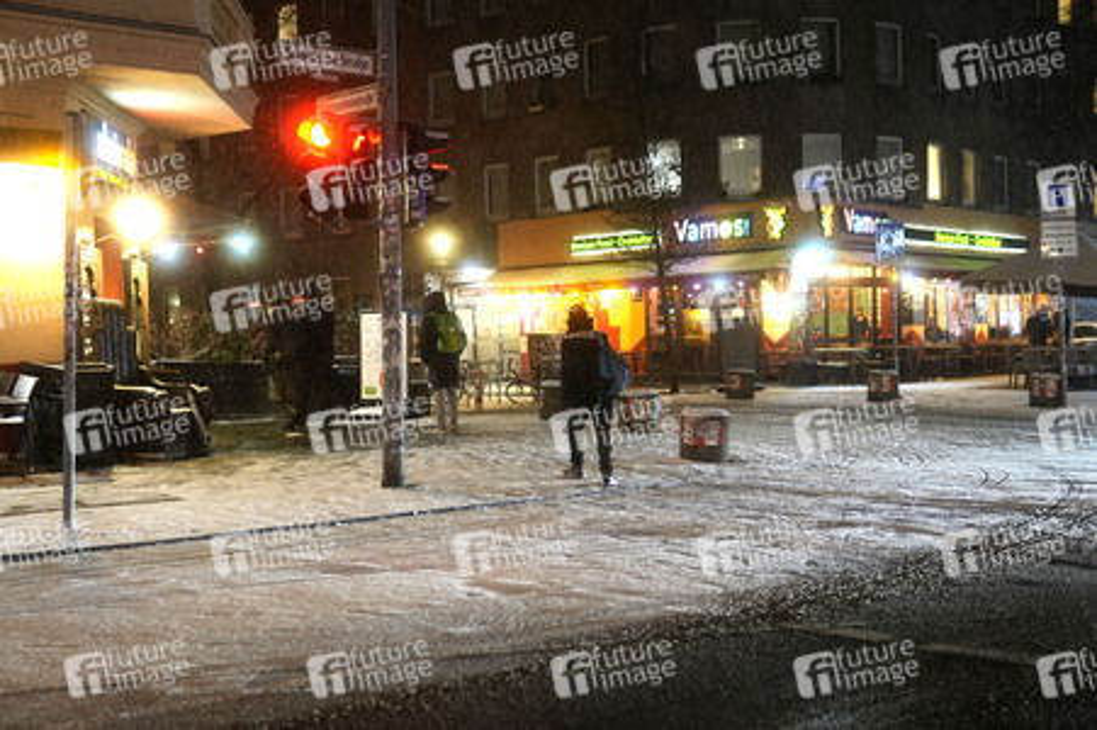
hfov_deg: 43.6
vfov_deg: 29.8
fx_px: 1370
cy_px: 365
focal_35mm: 45
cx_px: 548
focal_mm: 30
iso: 640
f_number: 1.4
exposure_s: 1/60
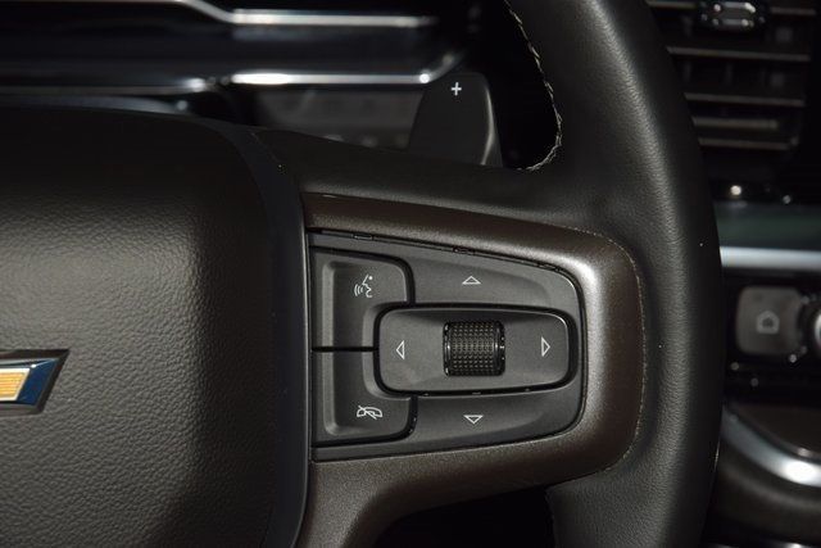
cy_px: 274
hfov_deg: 19.5
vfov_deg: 13.0
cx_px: 410
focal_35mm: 105
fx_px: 2395
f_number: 8
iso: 100
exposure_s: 1/125
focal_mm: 70
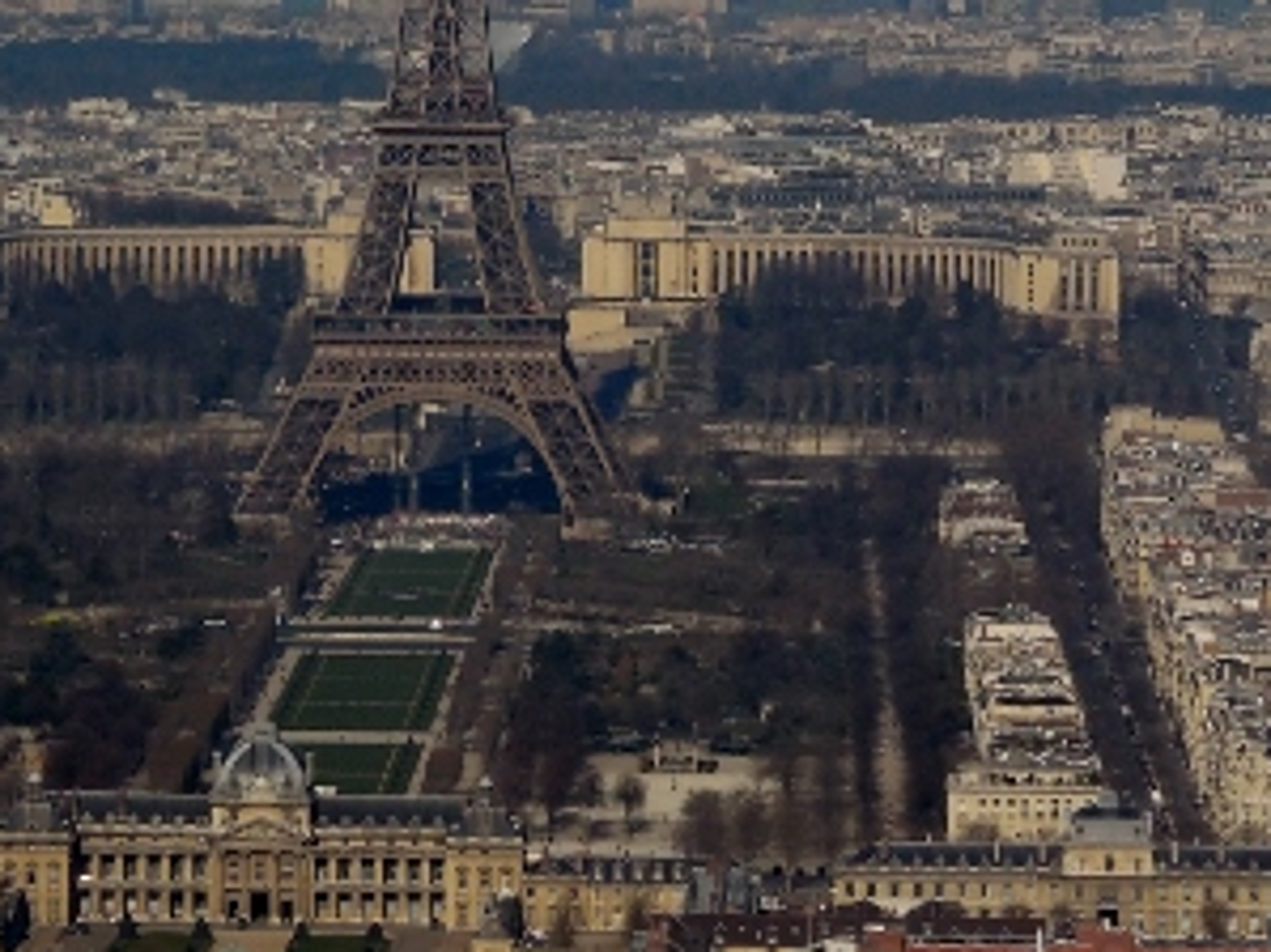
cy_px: -49
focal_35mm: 278
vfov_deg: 5.3
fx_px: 10203
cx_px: 561
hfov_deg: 7.1
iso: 125
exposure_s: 1/2000
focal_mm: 23.4
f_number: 5.3
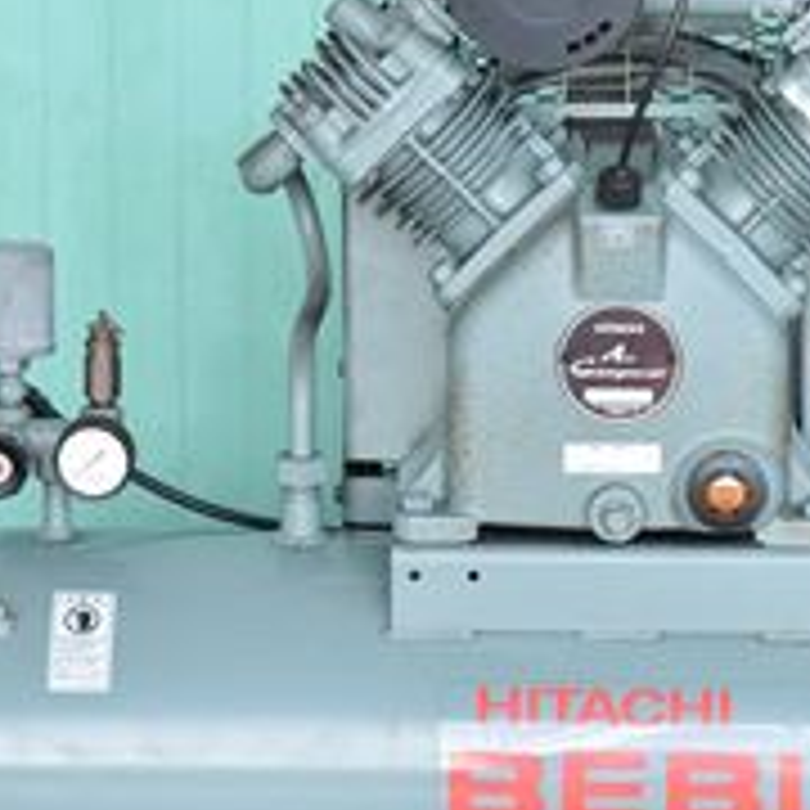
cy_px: 482
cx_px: 783
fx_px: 6380
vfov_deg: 7.3
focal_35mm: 241
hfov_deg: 7.2
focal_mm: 68
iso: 1250
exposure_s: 1/500
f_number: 6.3
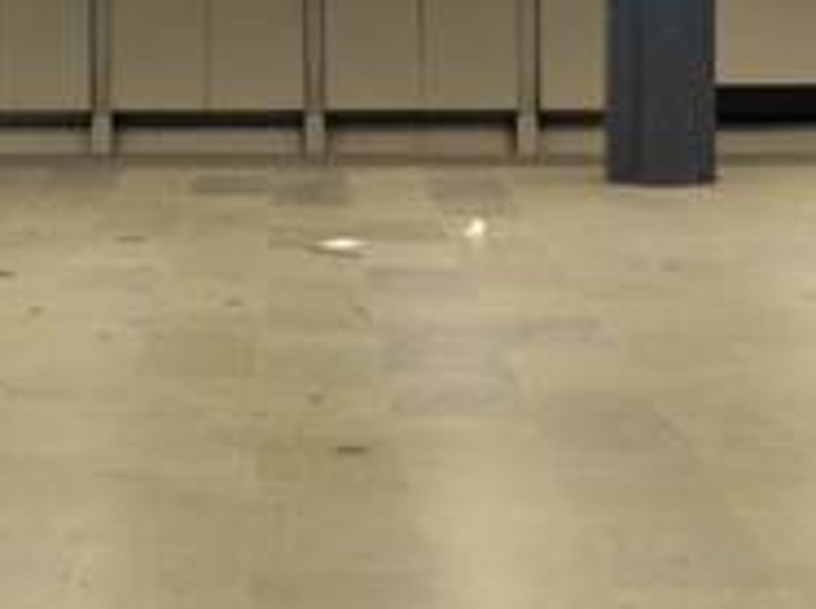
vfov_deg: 12.8
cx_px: 254
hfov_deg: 17.5
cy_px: -184
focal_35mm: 112
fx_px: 2637
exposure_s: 1/50
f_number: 3.5
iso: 800
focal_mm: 24
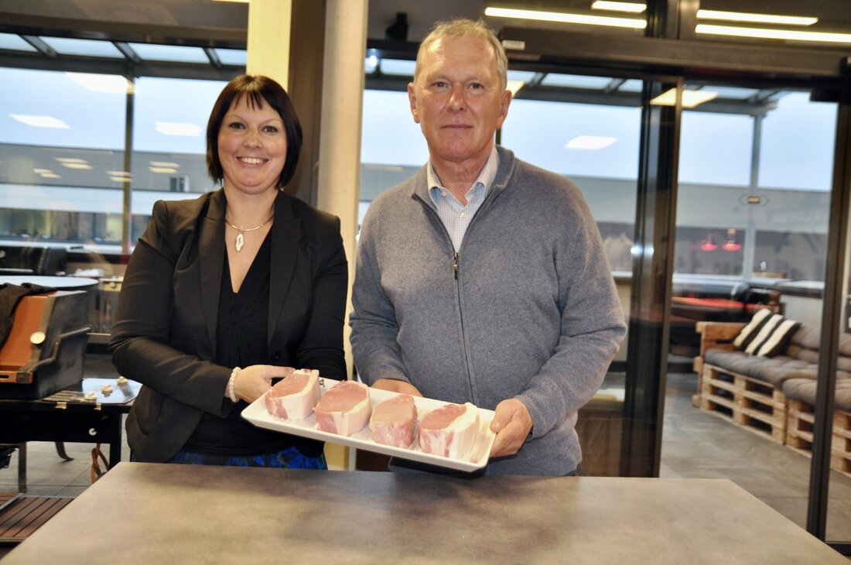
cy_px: 282
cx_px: 426
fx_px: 708
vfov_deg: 43.5
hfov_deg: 62.0
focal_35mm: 30
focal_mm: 20
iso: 800
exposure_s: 1/100
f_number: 2.8
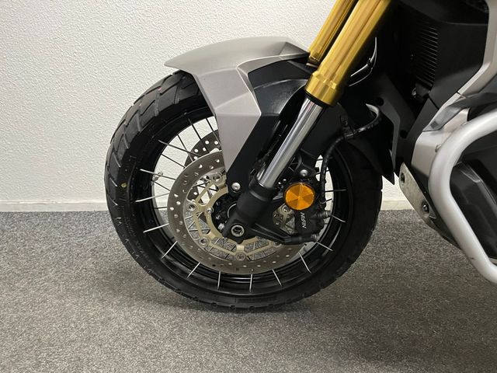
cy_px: 186
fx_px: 373
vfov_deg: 53.1
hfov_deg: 67.3
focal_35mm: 26
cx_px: 248
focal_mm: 5.1
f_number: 1.6
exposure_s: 1/50
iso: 400
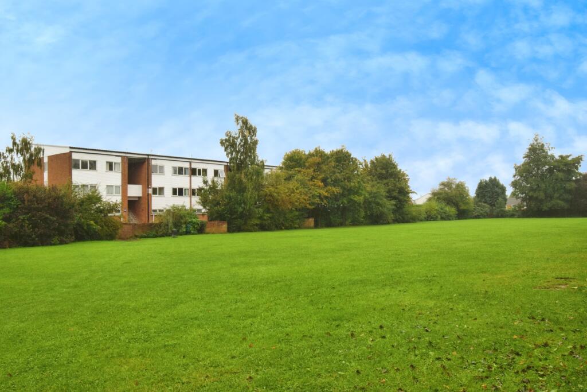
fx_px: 489
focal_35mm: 30
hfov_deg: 61.9
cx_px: 294
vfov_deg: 43.6
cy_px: 196
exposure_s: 1/100
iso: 1000
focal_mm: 20
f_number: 14
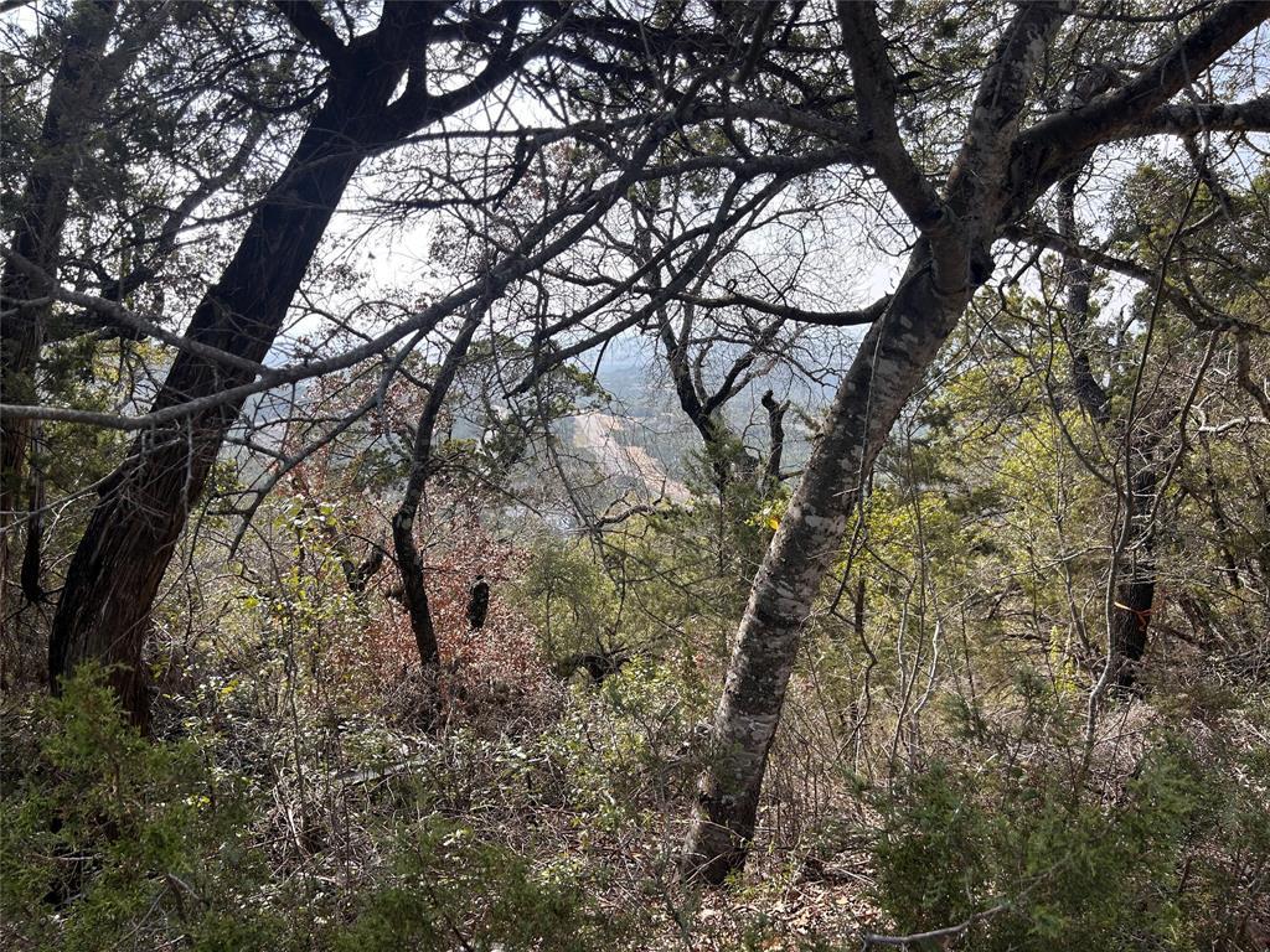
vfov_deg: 53.1
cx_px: 635
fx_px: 954
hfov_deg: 67.3
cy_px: 476
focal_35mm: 26
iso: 50
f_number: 1.5
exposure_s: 1/1311
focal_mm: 5.7
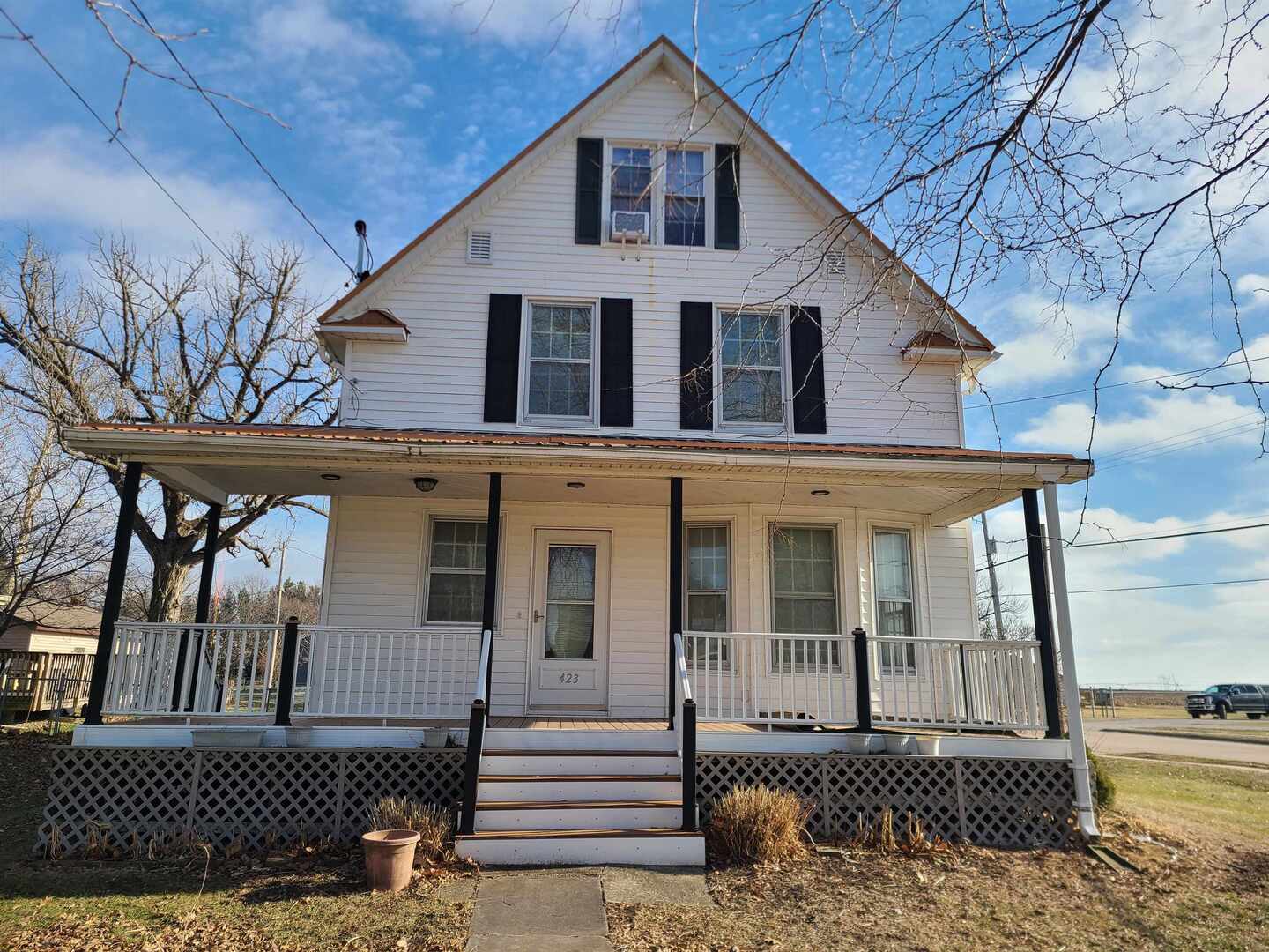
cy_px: 476
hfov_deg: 67.3
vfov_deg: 53.1
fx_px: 953
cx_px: 634
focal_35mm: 26
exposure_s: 1/1686
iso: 40
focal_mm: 5.4
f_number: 1.8
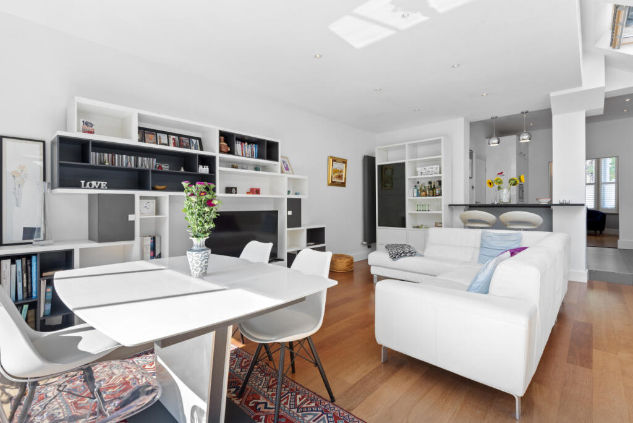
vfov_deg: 73.8
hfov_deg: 96.7
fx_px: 281
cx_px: 316
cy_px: 212
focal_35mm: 16
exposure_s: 1/13
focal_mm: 16
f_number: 10
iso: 100
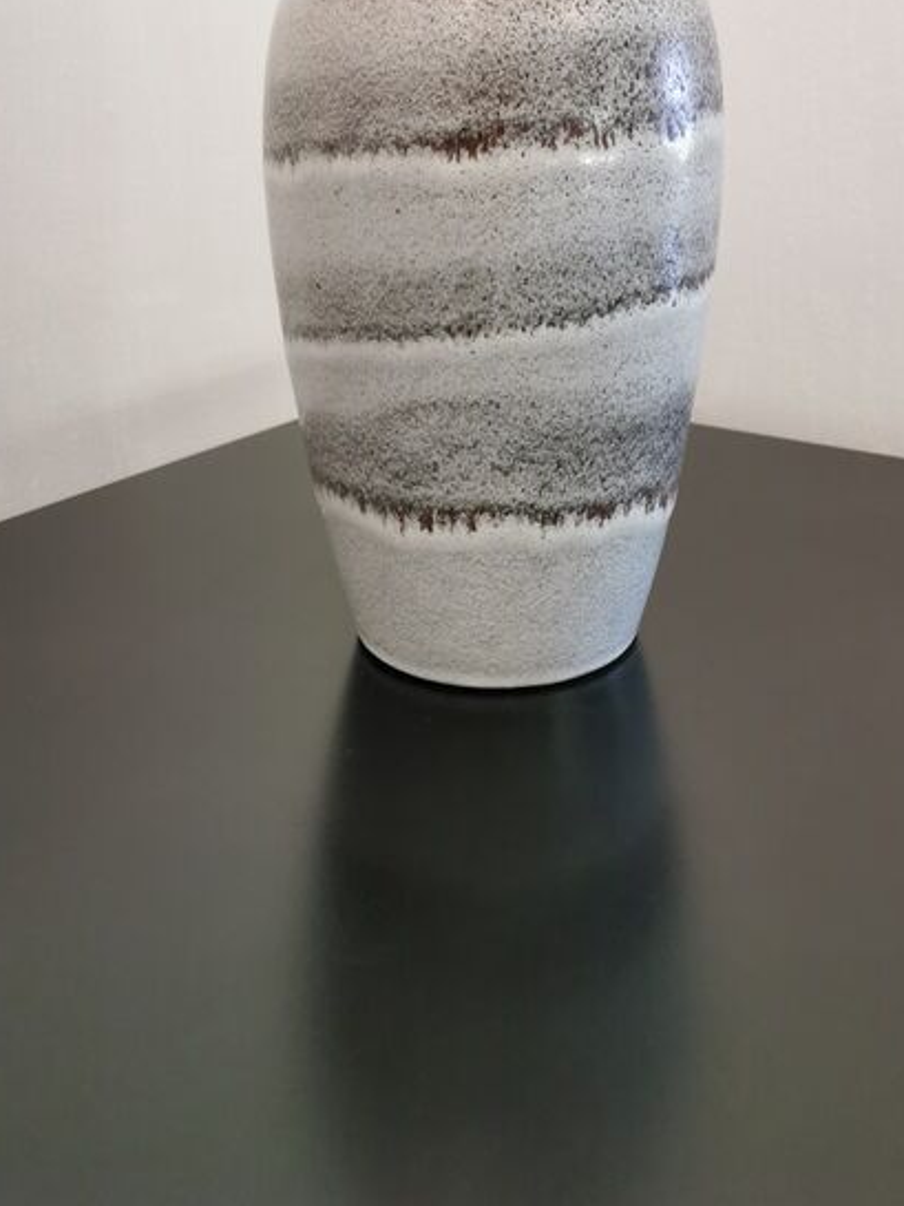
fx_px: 1324
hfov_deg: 37.6
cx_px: 502
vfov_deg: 47.8
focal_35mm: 38
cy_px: 360
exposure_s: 1/50
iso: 125
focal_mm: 5.58
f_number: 1.8
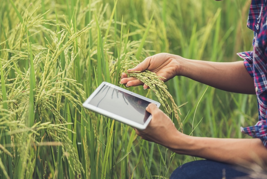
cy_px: 84
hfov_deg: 11.4
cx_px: 140
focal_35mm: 180
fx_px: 1336
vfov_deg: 7.6
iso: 250
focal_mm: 150
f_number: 4
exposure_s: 1/1000
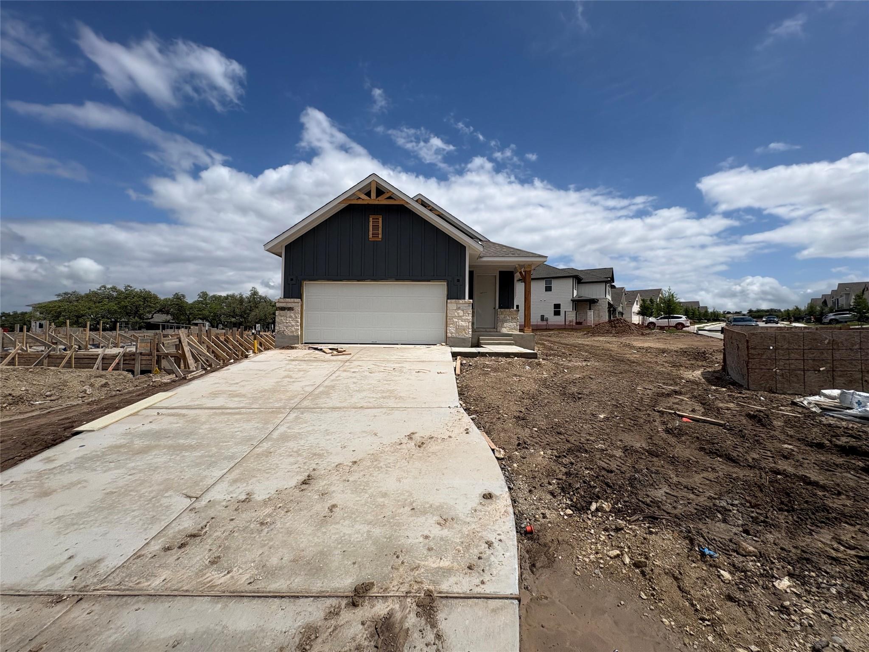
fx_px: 351
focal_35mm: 14
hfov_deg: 102.1
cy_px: 326
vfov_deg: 85.7
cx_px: 434
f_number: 2.2
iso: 50
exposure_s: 1/4630
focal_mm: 2.22
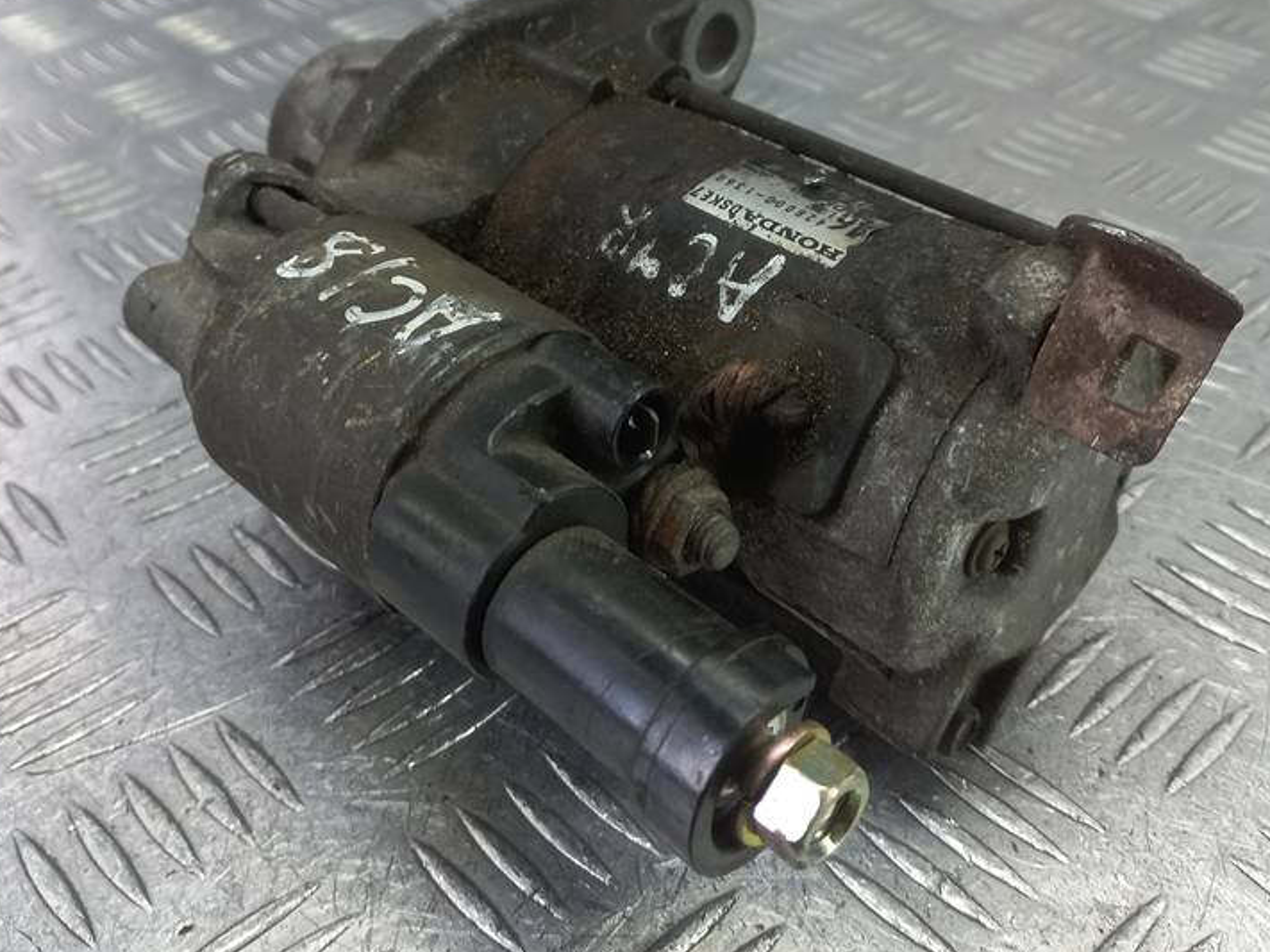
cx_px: 659
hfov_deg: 51.3
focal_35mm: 36
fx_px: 1321
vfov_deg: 39.5
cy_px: 373
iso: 80
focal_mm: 4.6
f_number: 1.8
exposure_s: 1/50
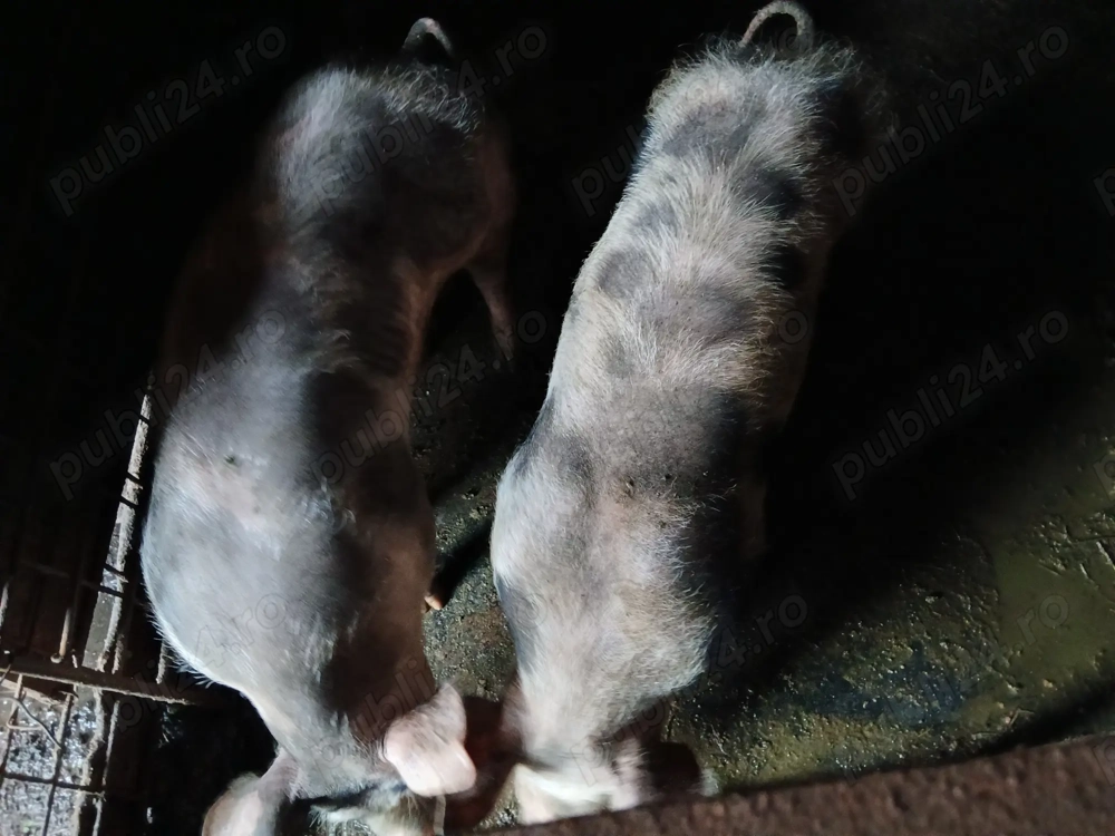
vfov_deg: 53.1
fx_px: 837
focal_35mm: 26
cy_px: 418
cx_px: 558
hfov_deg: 67.3
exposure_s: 1/20
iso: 800
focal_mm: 3.98
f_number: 1.8
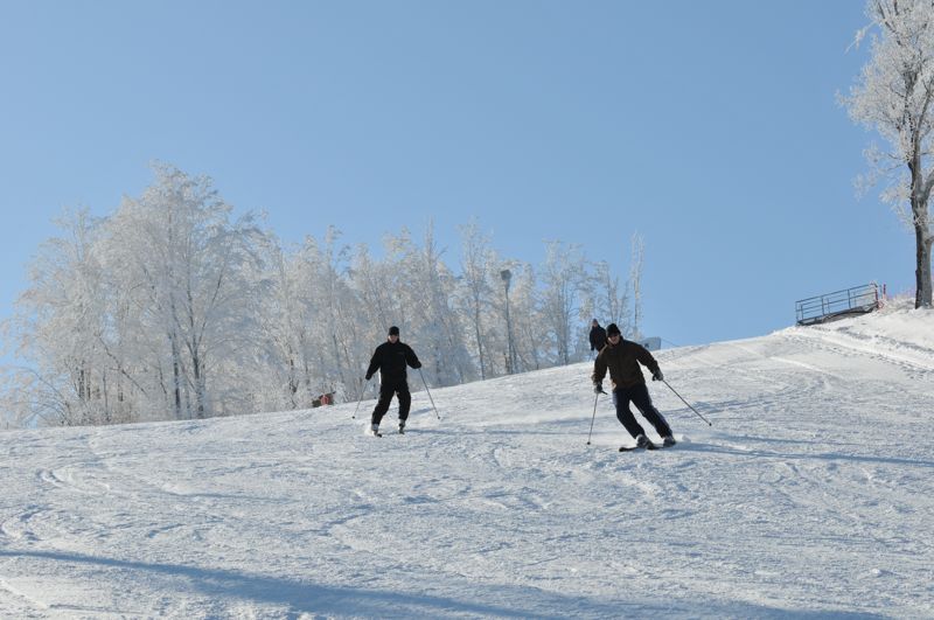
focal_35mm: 105
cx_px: 467
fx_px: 2720
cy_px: 310
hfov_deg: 19.5
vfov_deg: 13.0
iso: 200
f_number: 11
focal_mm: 70
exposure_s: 1/500
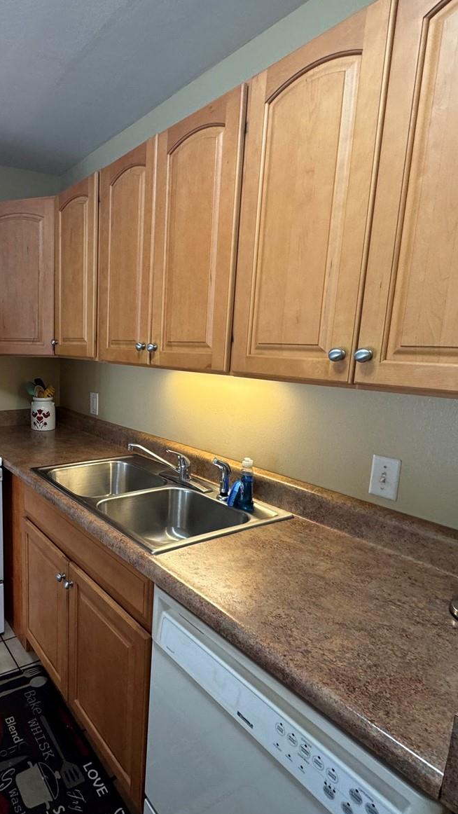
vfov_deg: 83.8
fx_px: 453
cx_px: 66
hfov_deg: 49.1
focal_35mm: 21
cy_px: 415
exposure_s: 1/60
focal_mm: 2.22
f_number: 2.2
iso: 200
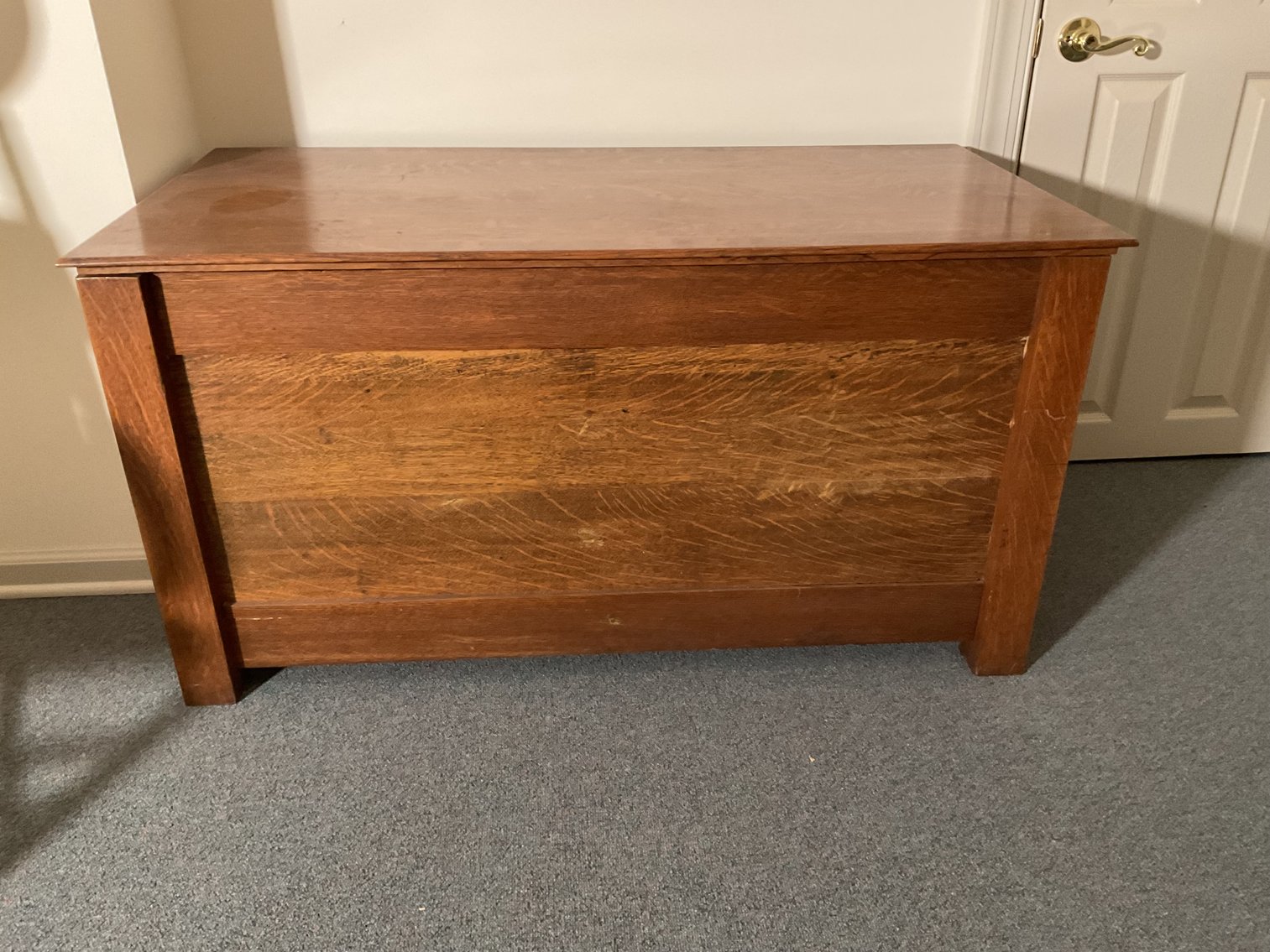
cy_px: 476
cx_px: 635
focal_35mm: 29
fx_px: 1064
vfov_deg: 48.2
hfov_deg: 61.7
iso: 250
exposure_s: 1/40
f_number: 1.8
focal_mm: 3
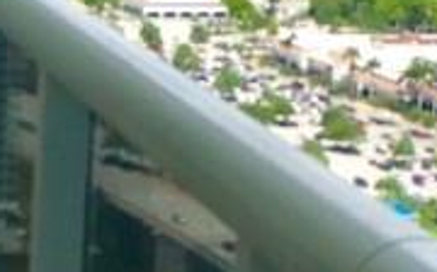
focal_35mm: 175
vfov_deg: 7.5
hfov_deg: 11.9
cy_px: 238
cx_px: 46
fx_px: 2082
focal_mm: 4.15
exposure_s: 1/1508
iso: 25
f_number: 2.2
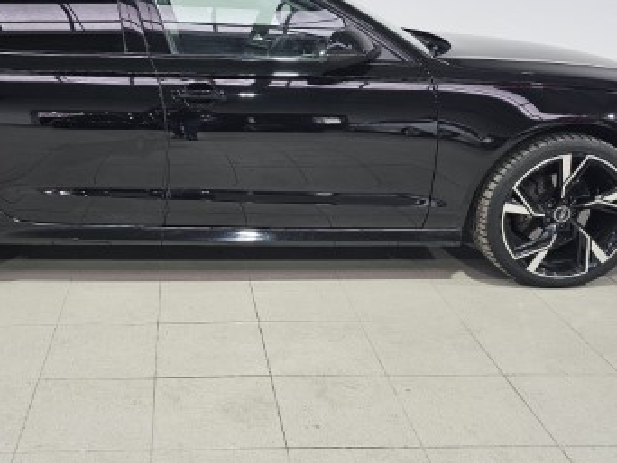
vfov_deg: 33.4
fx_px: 767
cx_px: 184
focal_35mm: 43
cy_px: 169
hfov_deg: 42.9
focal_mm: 6.3
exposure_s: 1/100
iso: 100
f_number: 1.7
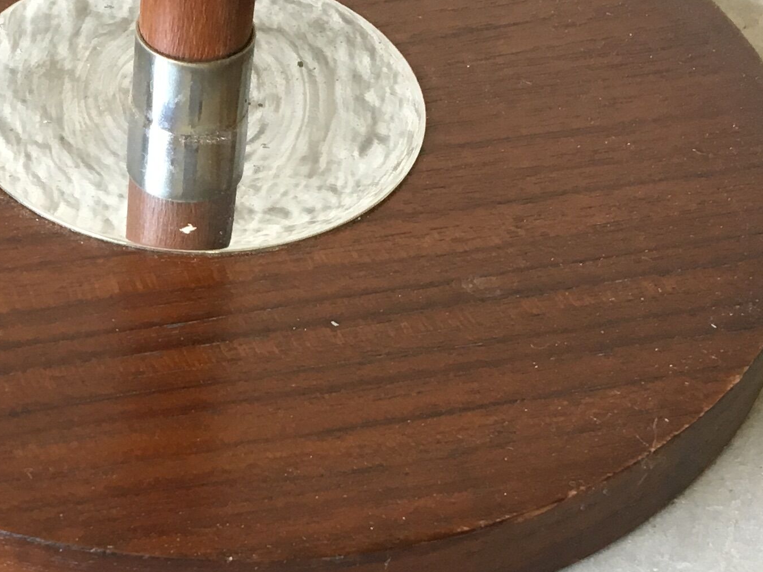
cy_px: 411
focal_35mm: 87
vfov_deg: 16.9
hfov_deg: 22.1
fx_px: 1918
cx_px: 112
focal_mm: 4.15
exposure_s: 1/33
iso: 40
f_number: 2.2
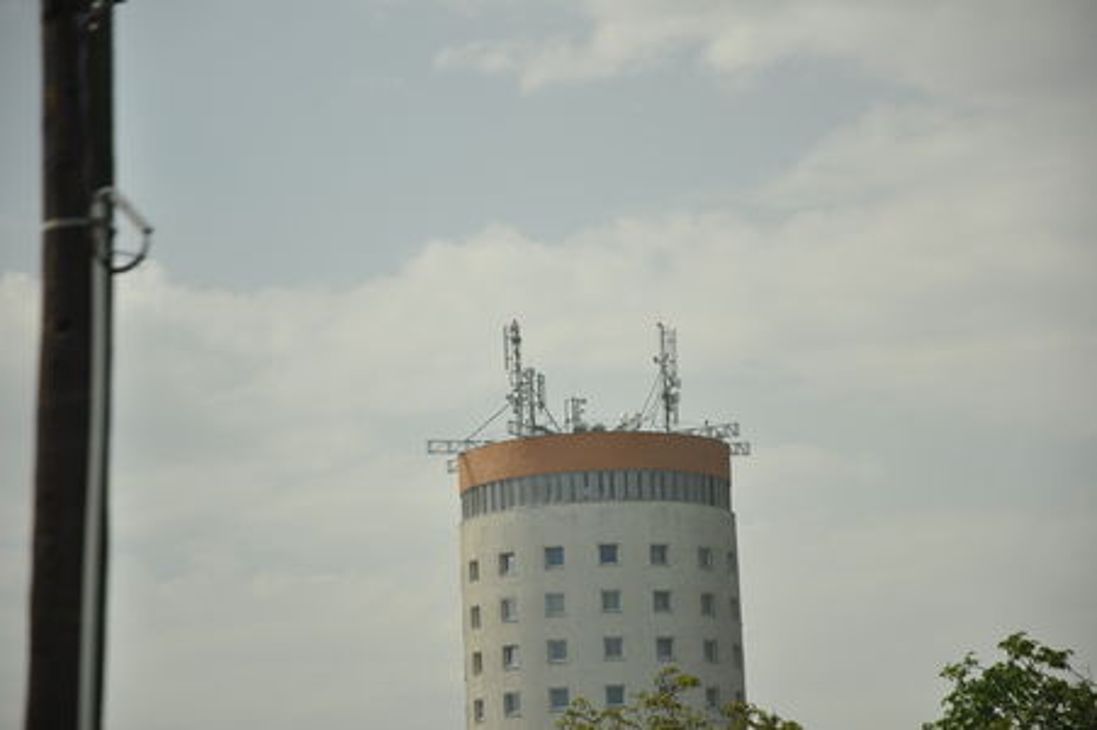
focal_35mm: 158
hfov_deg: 13.0
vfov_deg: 8.7
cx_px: 548
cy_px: 365
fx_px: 4796
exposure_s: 1/160
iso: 200
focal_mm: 105
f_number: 6.3
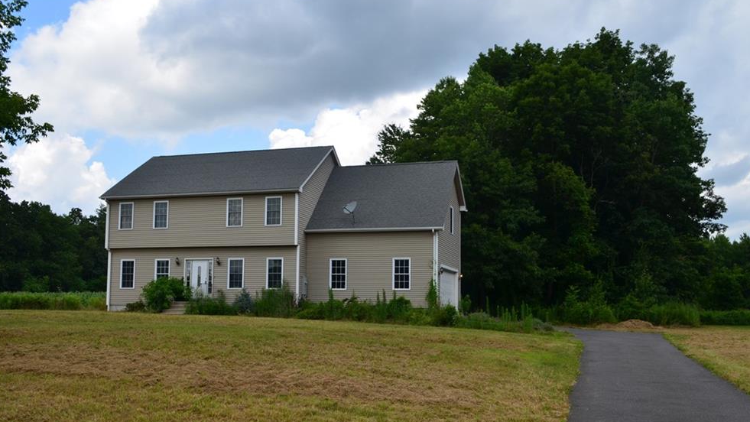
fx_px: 716
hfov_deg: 55.3
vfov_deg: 32.8
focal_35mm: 36
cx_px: 385
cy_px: 250
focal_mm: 22
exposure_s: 1/250
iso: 320
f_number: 10
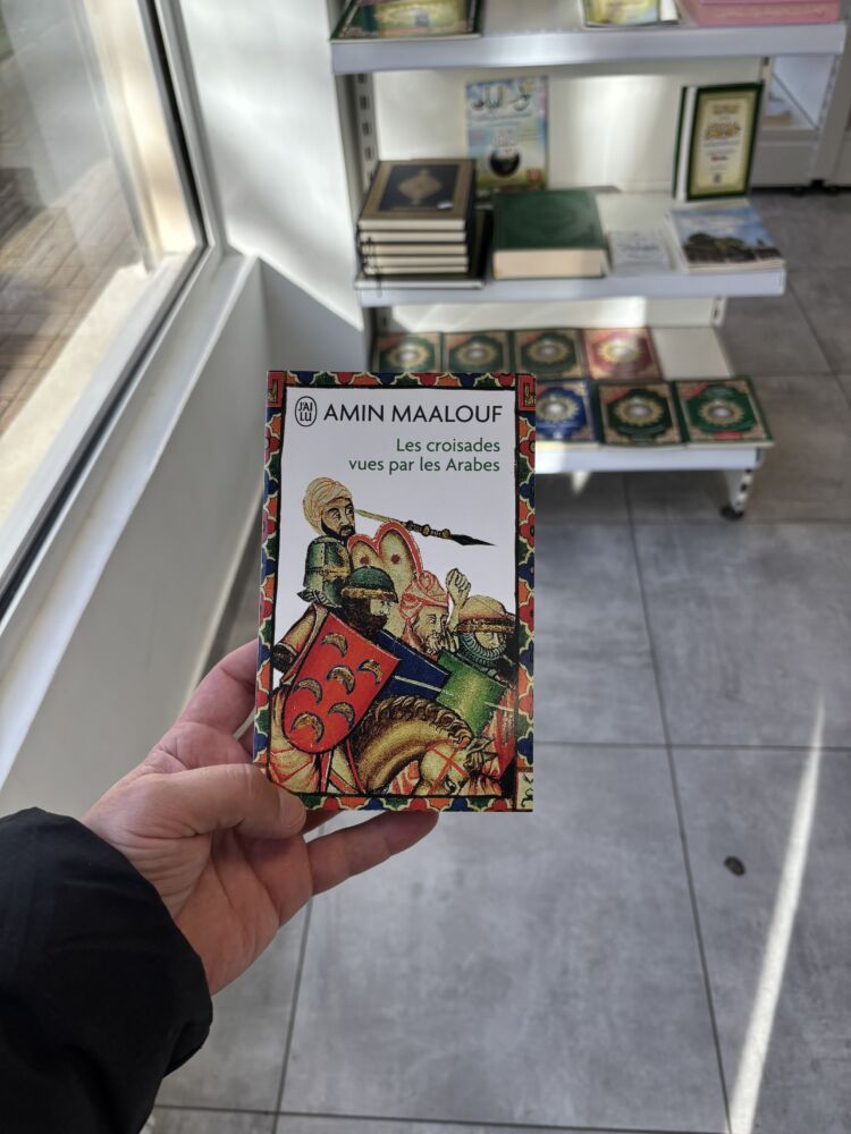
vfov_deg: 67.3
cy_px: 567
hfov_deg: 53.1
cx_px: 426
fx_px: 852
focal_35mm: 26
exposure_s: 1/316
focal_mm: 5.96
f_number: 1.6
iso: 50
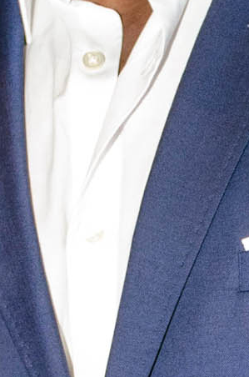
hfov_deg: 5.7
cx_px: 194
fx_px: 2493
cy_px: 399
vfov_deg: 8.6
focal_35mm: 239
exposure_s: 1/125
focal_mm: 24
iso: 800
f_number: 4.5
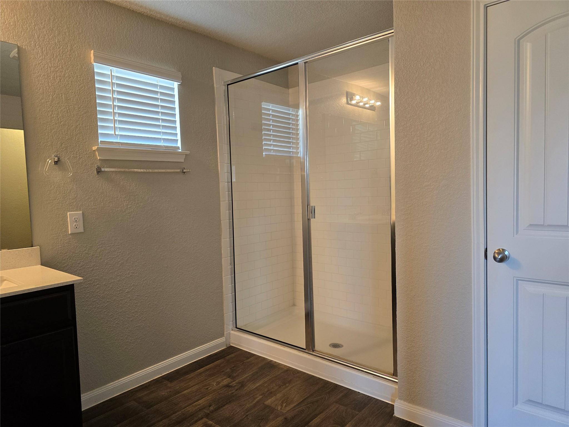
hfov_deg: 73.9
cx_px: 284
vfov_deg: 58.9
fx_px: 378
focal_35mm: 23
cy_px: 214
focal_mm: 6.3
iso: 250
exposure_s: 1/120
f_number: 1.7
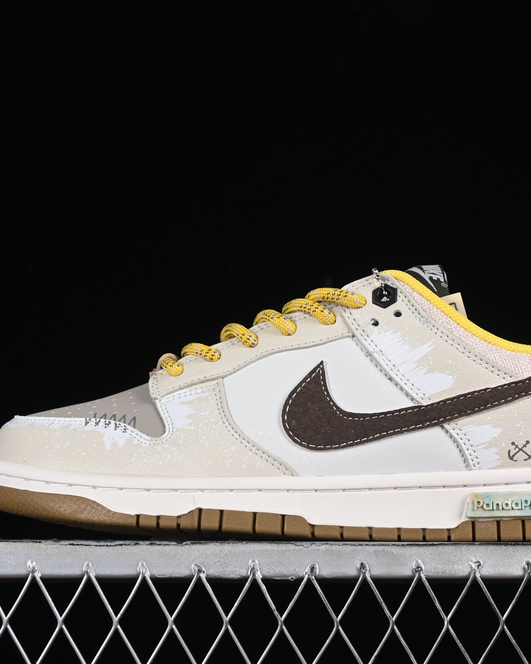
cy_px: 332
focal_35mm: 106
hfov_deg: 14.5
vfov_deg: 18.1
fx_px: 2082
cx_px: 326
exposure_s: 1/80
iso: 160
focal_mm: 50
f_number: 8
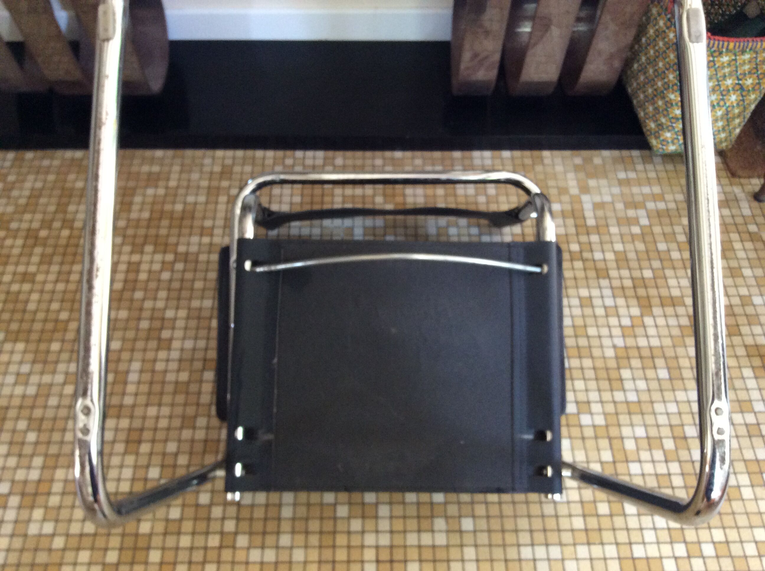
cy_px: 286
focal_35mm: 32
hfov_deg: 56.9
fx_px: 706
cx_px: 382
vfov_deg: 44.1
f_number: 2.4
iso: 200
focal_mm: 3.3
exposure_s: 1/25
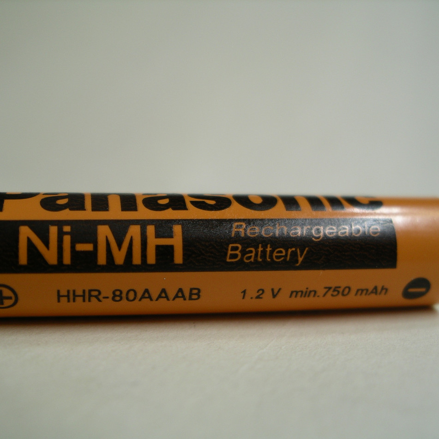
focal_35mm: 44
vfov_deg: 38.3
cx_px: 199
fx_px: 631
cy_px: 221
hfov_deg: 38.3
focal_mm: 7.8
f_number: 2.8
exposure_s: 1/40
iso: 64
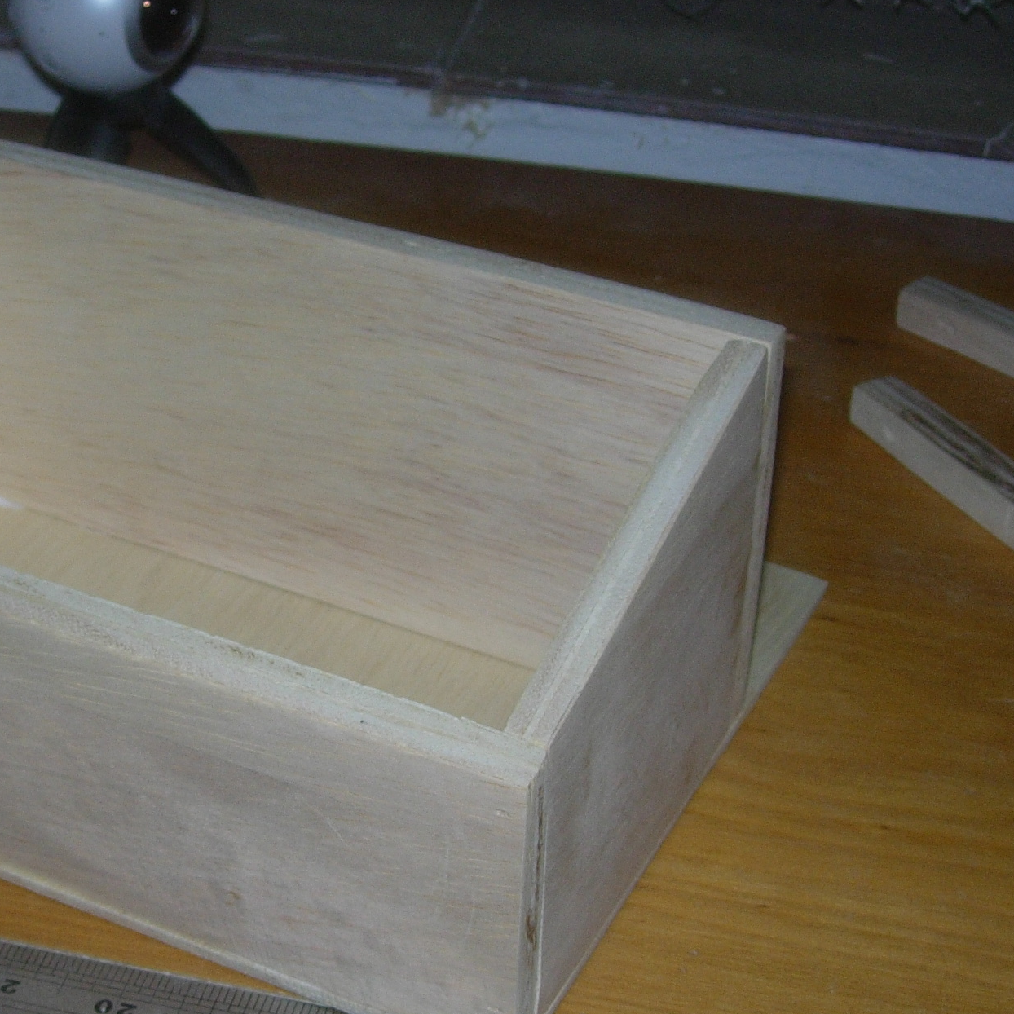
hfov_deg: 24.5
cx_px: 315
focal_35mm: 70
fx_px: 2320
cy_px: 690
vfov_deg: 24.5
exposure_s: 1/64
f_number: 2.8
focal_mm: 7.8
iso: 79
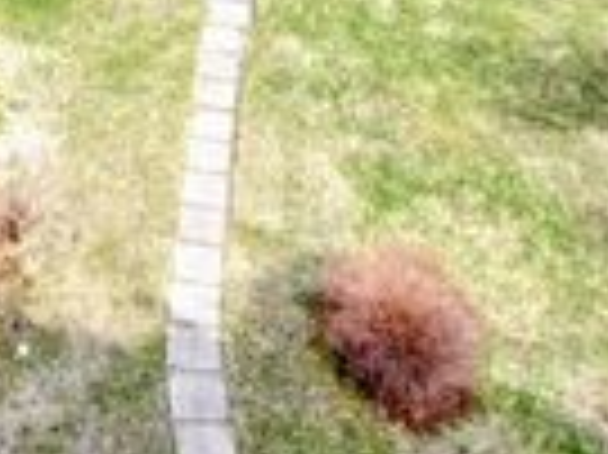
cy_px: -348
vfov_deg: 14.6
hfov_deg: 21.0
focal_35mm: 89
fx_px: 1562
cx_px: -59
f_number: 2.8
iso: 110
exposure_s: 1/320
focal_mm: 4.39
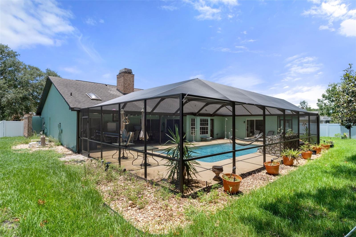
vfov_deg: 67.4
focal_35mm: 18
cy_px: 118
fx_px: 178
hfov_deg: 90.0
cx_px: 178
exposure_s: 1/250
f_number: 8
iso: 320
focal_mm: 12
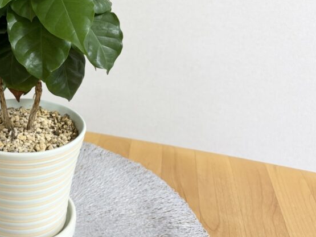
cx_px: 37
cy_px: 59
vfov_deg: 29.8
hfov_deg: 37.3
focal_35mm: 48
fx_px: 438
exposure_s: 1/60
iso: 125
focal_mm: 5.96
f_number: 1.6
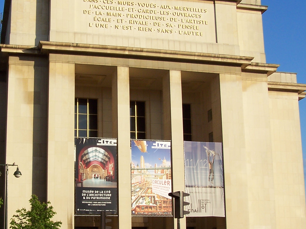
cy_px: 133
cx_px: 111
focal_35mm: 63
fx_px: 557
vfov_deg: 23.3
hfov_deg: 30.6
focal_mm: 6.3
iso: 80
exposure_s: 1/500
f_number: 4
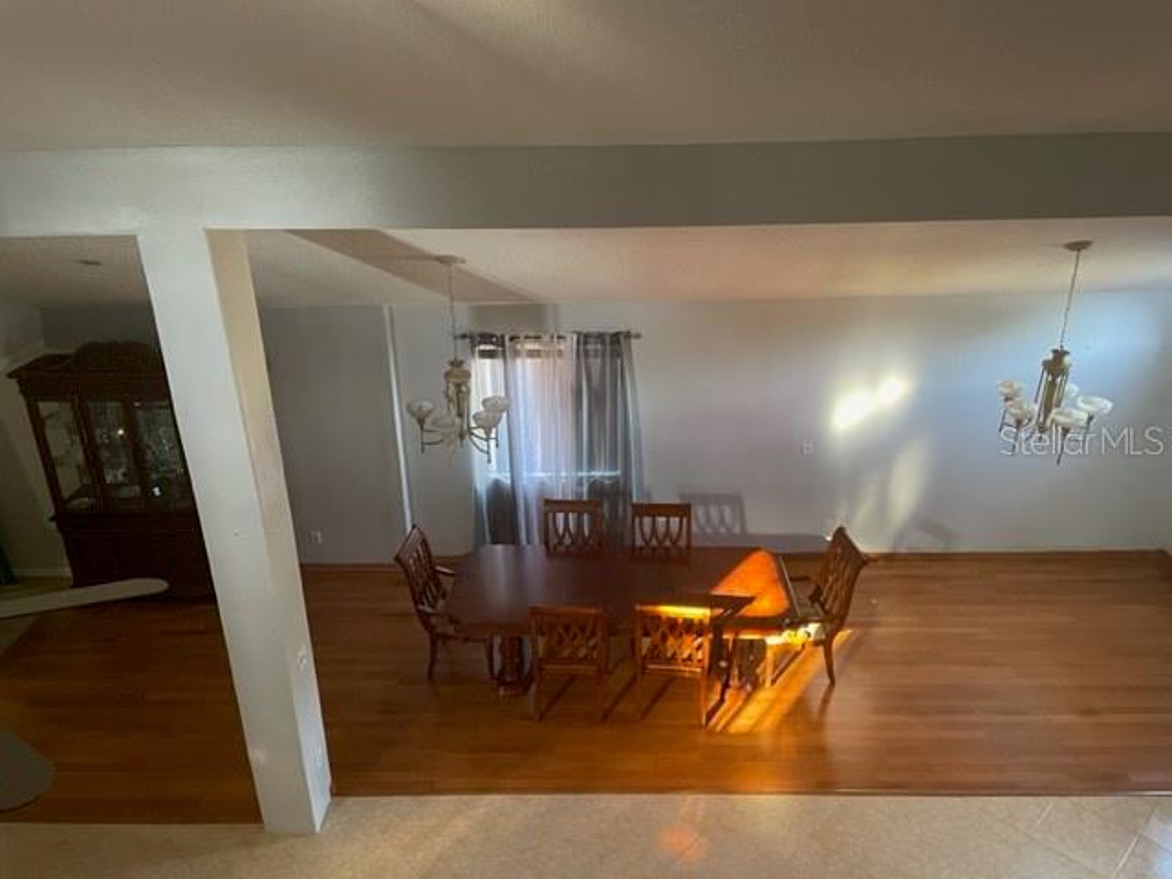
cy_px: 440
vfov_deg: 53.1
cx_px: 586
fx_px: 880
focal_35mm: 26
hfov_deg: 67.3
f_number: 1.6
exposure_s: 1/60
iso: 400
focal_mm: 4.2
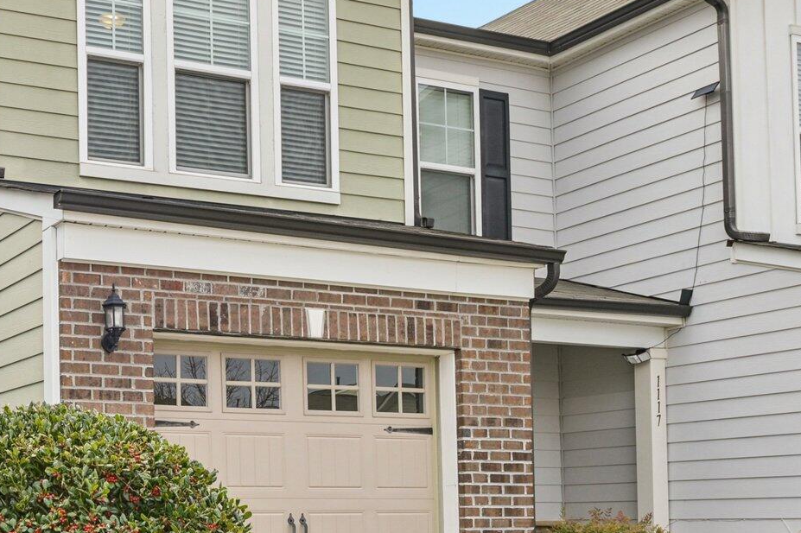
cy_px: 114
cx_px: 74
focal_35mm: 53
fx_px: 1179
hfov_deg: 35.3
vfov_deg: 25.1
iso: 200
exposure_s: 1/200
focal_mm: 24
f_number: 9
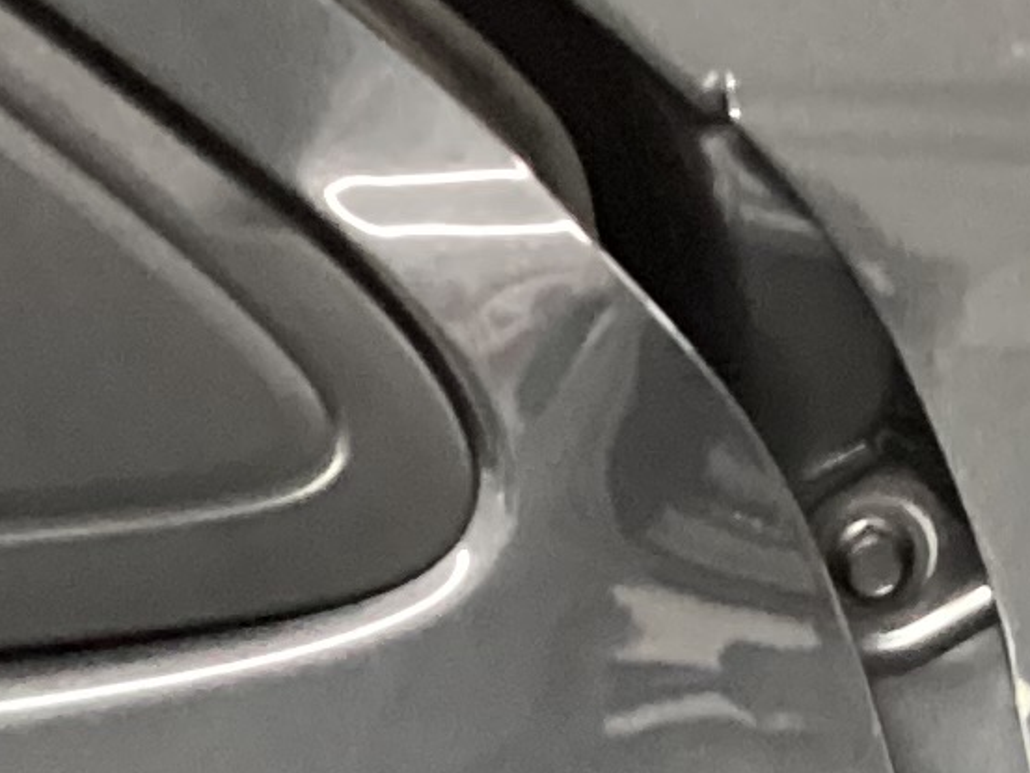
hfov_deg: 10.8
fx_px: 5446
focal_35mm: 183
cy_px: 1941
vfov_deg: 7.5
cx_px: 445
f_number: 2.4
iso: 640
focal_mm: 3.3
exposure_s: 1/17
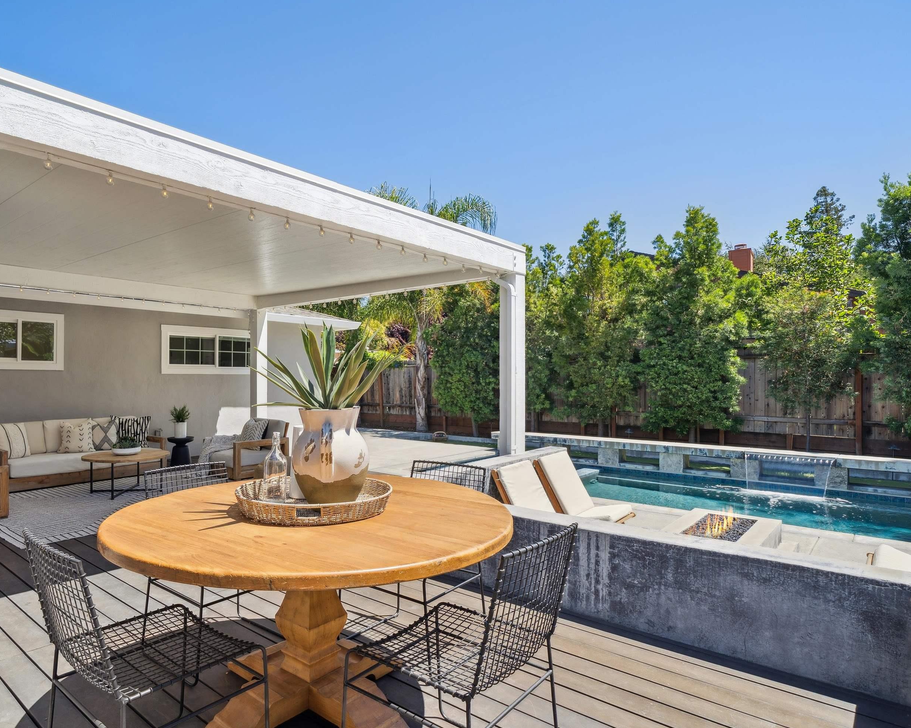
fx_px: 539
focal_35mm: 20
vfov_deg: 68.1
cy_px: 377
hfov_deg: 79.8
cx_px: 385
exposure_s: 1/200
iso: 100
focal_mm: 17
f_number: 8
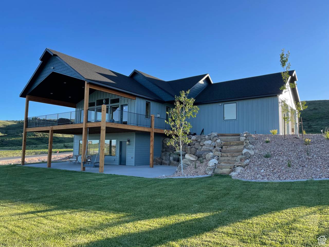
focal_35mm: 26
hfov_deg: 67.3
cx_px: 164
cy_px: 124
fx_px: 247
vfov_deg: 53.1
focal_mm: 4.2
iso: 32
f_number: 1.6
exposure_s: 1/979
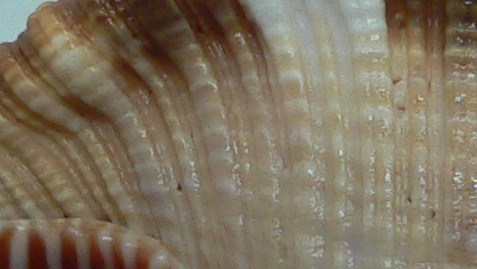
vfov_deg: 6.6
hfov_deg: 11.8
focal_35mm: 182
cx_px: 307
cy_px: 385
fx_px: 2303
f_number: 2.8
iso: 100
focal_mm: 4.6
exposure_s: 1/60
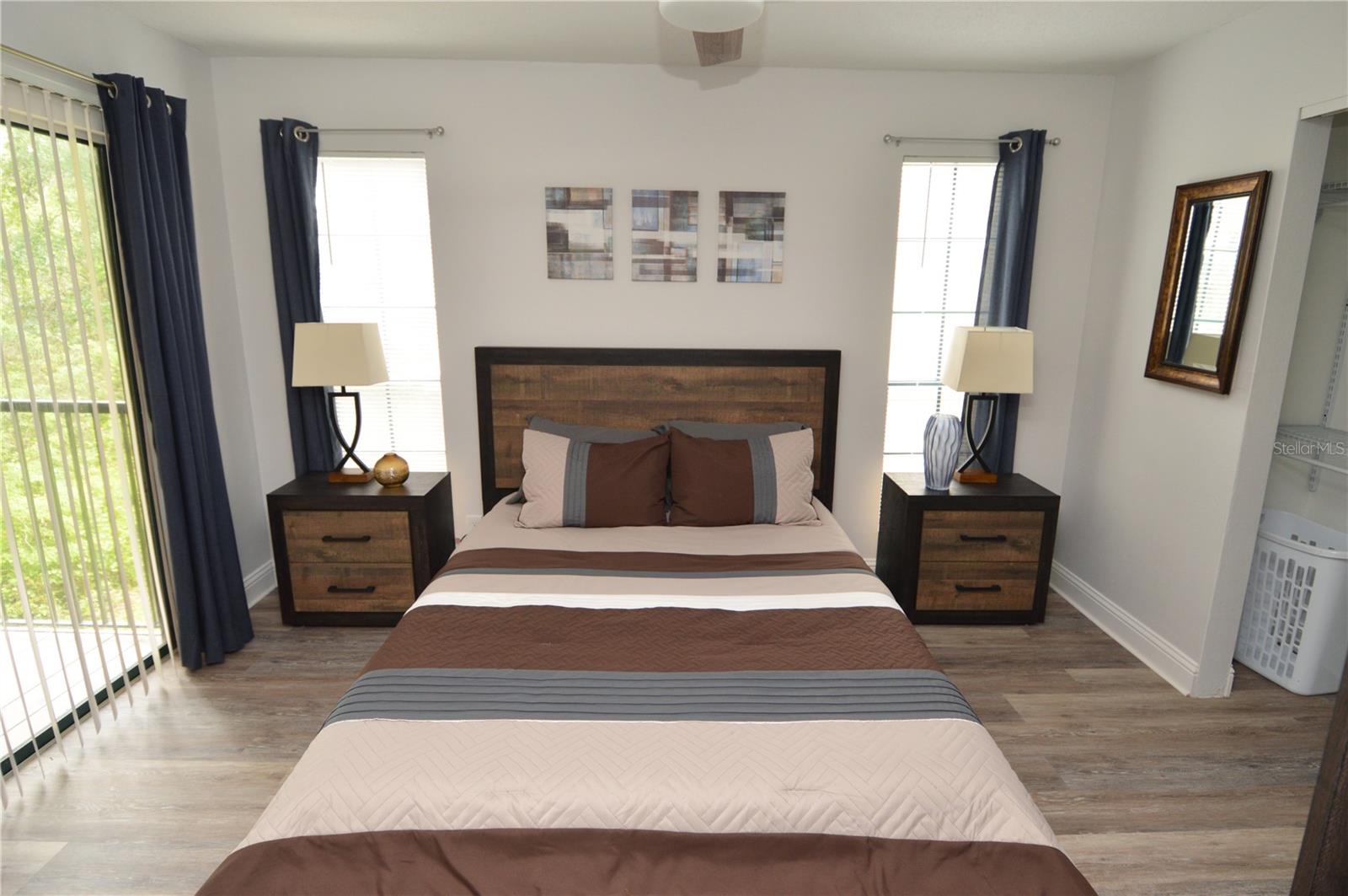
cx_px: 674
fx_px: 673
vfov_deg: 67.3
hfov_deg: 90.1
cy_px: 448
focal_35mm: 18
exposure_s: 1/80
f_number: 4.5
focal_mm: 12
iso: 400
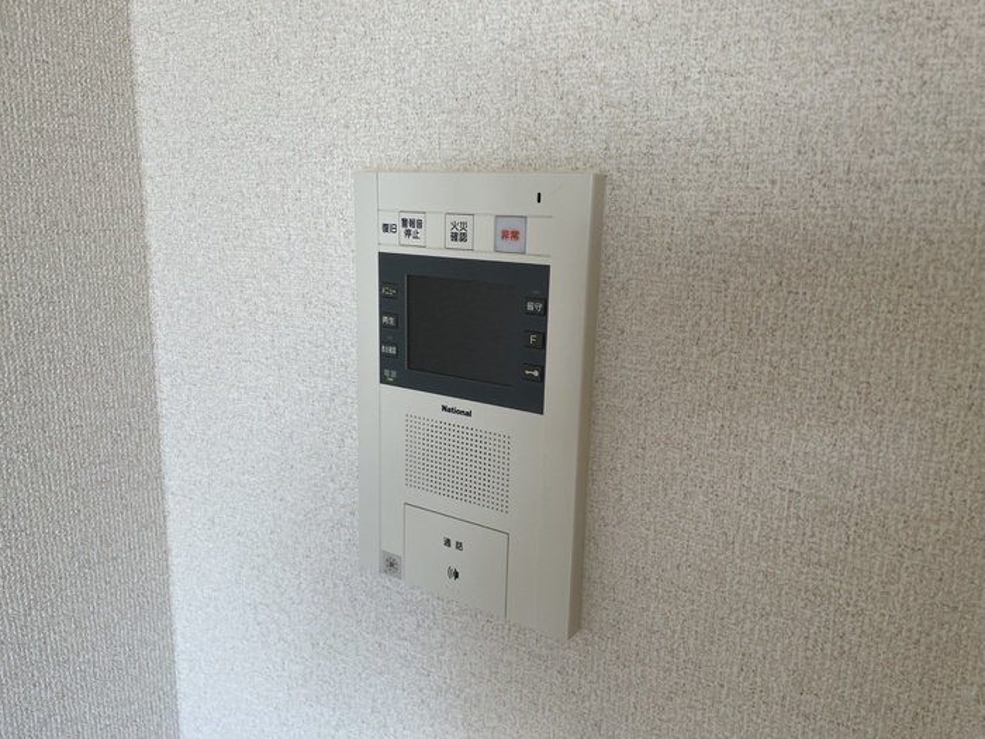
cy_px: 370
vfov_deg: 53.1
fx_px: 740
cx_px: 492
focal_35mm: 26
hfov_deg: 67.3
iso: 64
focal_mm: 4.2
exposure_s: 1/104
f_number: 1.6
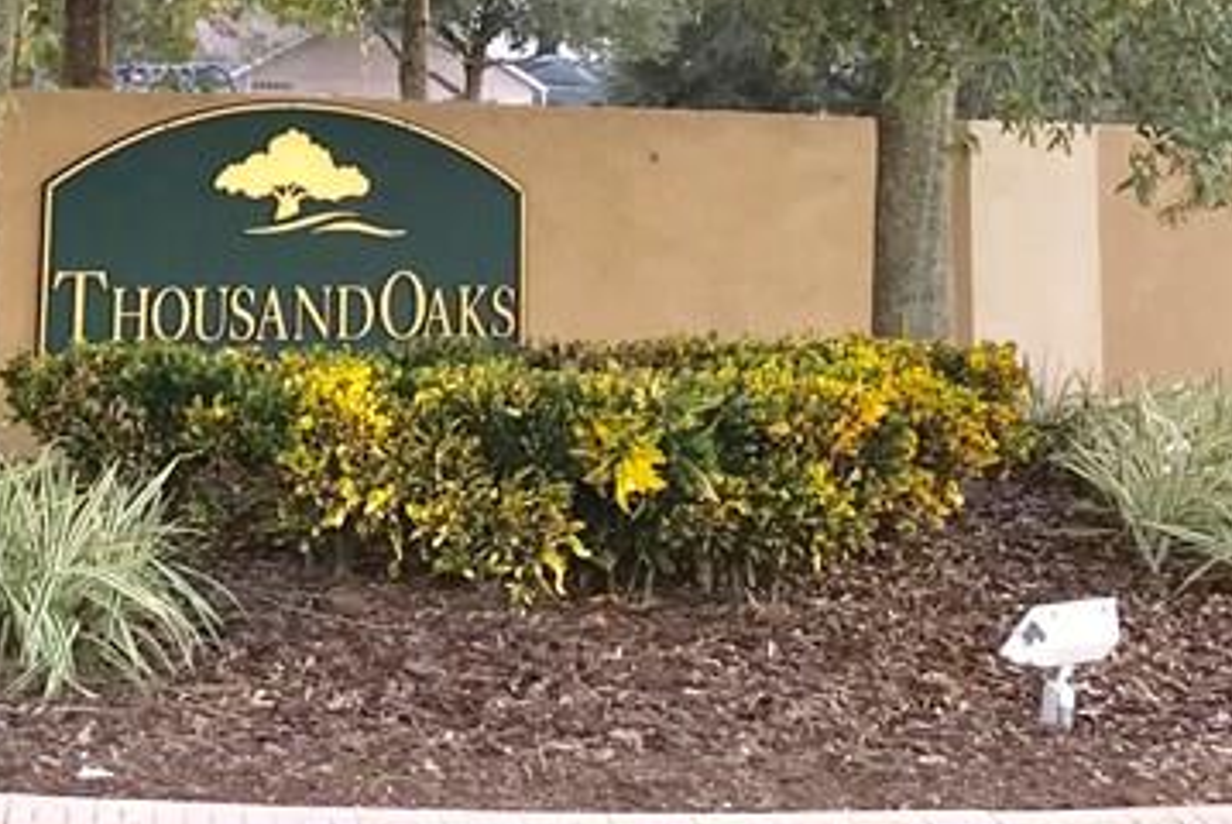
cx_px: 360
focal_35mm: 83
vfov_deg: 15.1
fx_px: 2843
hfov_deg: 24.3
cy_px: -457
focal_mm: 3.99
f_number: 1.8
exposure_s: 1/93
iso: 25
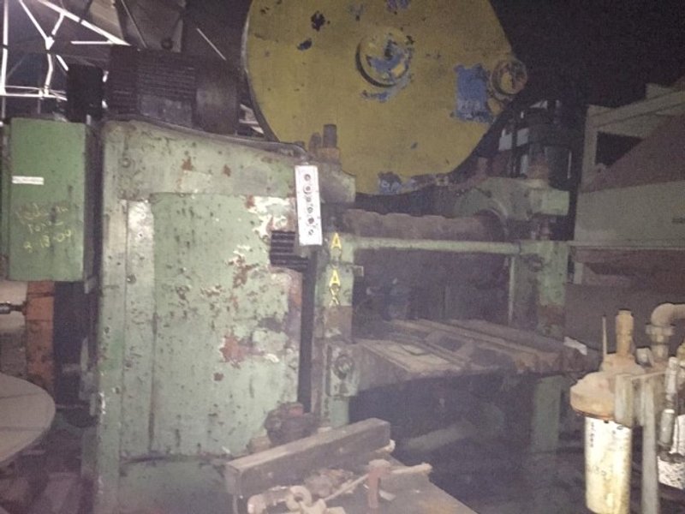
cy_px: 257
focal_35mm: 29
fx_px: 574
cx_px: 342
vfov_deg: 48.2
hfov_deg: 61.7
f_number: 2.2
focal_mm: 4.15
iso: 1600
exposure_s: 1/16
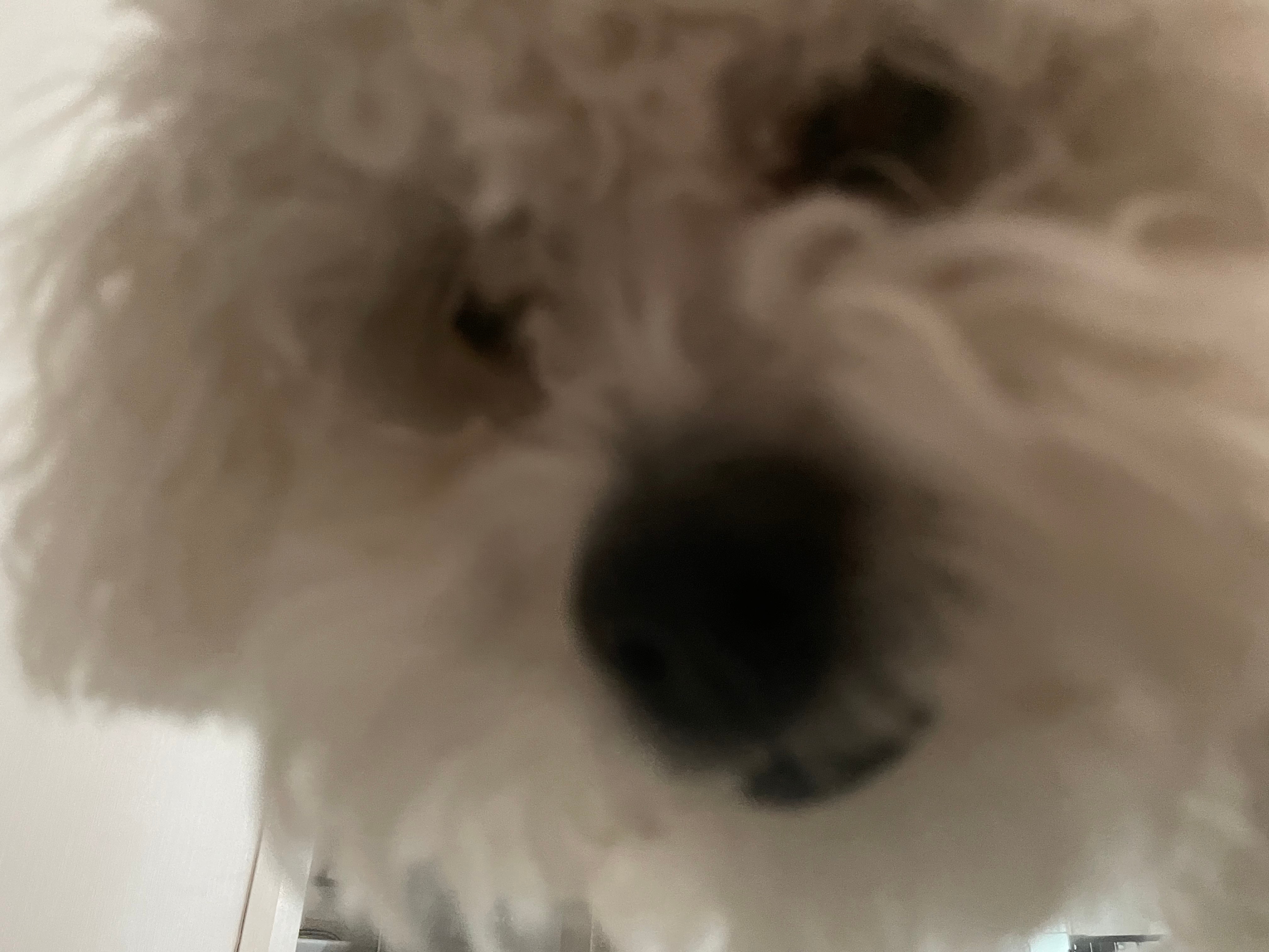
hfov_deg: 67.3
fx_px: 953
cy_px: 476
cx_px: 634
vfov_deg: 53.1
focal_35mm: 26
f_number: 1.6
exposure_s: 1/30
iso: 800
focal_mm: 4.2
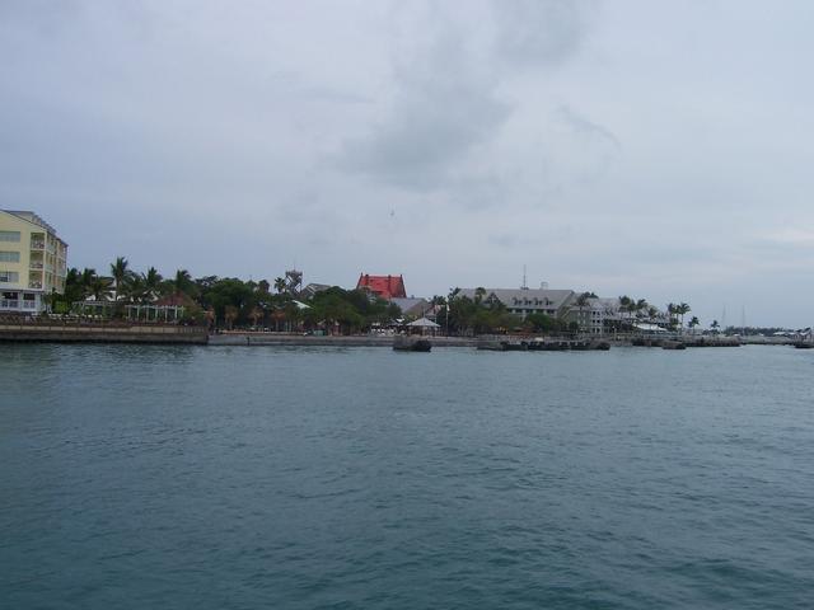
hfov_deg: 51.4
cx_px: 407
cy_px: 305
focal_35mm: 36
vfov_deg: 39.7
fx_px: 847
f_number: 4.8
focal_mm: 6
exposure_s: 1/180
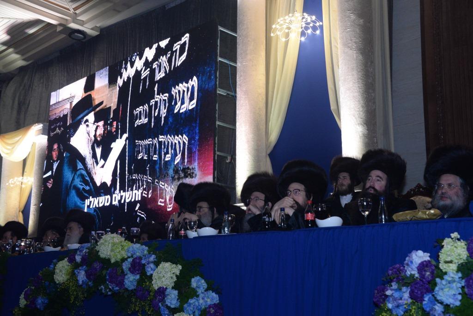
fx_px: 592
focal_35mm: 45
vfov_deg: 29.9
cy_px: 158
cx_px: 236
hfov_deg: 43.6
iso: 3200
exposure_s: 1/80
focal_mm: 45
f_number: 7.1
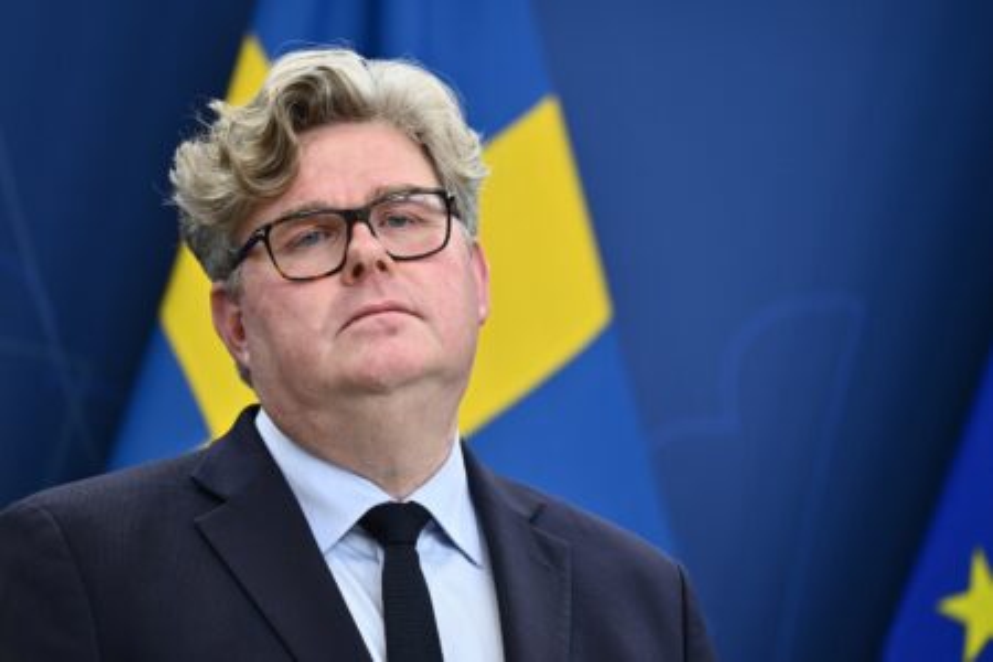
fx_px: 8274
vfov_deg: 4.6
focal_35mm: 300
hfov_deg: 6.9
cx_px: 496
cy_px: 331
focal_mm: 200
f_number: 2.8
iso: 500
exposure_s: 1/250
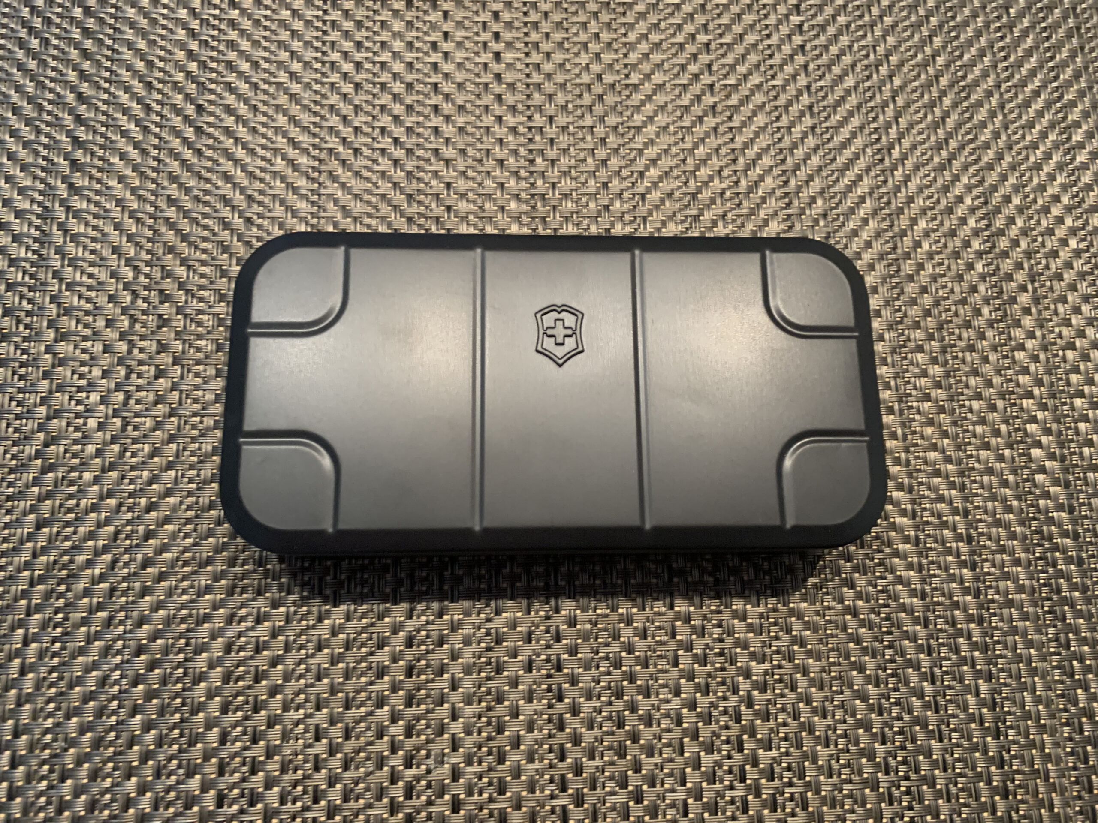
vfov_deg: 53.1
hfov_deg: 67.3
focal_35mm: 26
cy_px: 412
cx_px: 549
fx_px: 825
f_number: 1.8
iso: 400
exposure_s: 1/33
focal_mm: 4.25
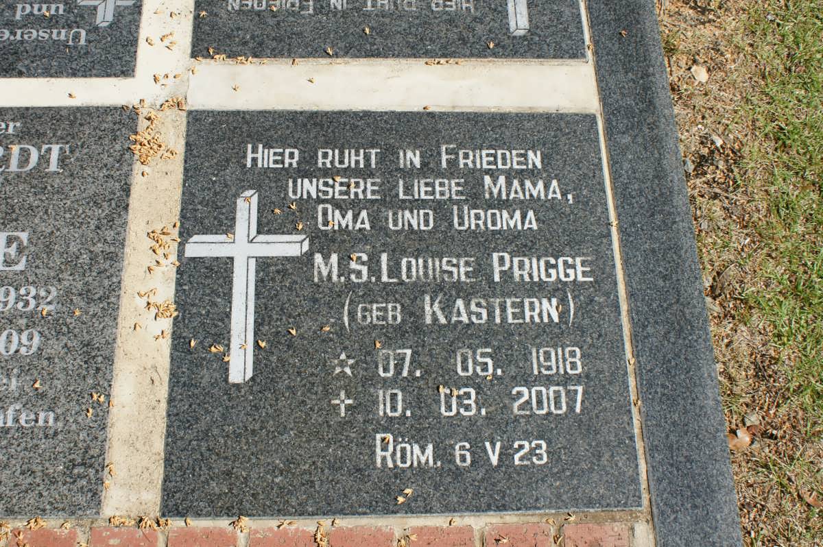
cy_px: 274
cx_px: 412
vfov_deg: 34.2
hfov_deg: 49.6
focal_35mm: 39
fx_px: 891
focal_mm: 26
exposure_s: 1/320
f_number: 9
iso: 200
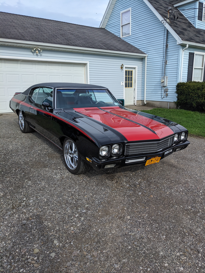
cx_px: 102
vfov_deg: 65.3
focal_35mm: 27
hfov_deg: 51.4
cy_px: 136
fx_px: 213
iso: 57
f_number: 1.73
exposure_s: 1/3344
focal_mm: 4.38
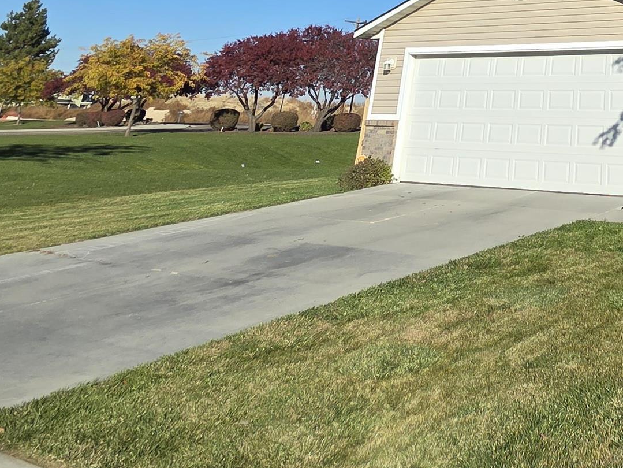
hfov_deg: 41.6
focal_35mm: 37
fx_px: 666
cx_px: 660
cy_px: -180
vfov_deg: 29.1
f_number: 2.2
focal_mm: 2.2
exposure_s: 1/2365
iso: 50
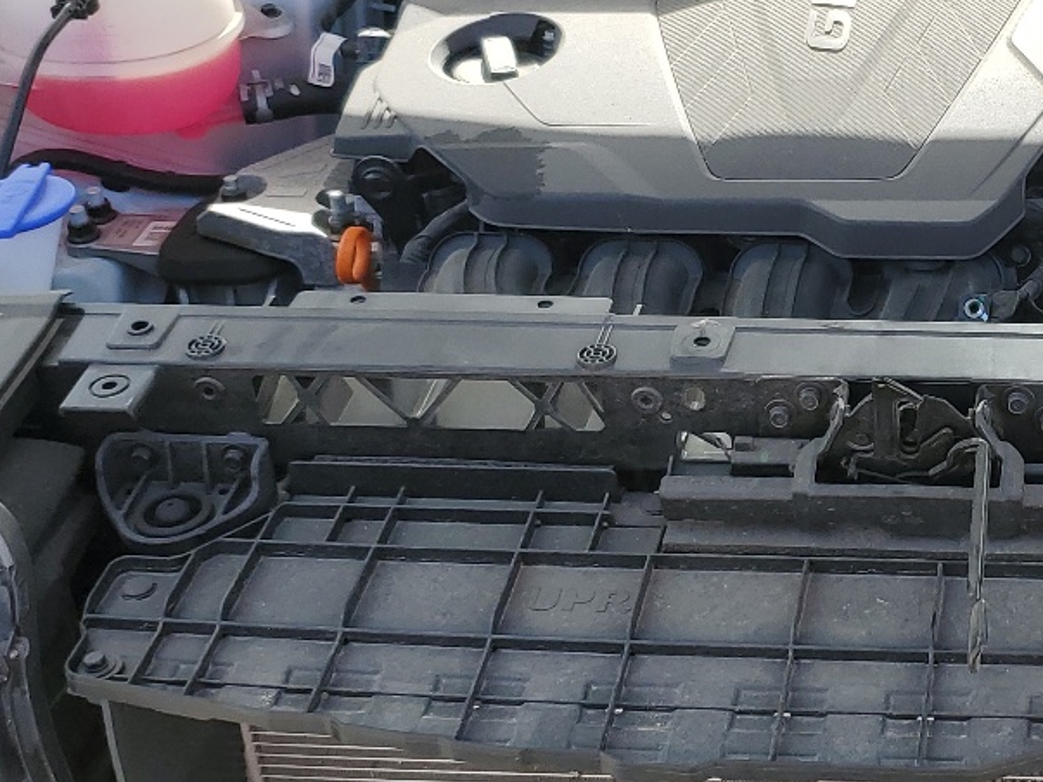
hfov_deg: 26.9
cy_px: 365
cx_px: 1003
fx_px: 2079
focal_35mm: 69
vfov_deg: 21.3
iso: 50
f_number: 1.5
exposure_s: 1/1250
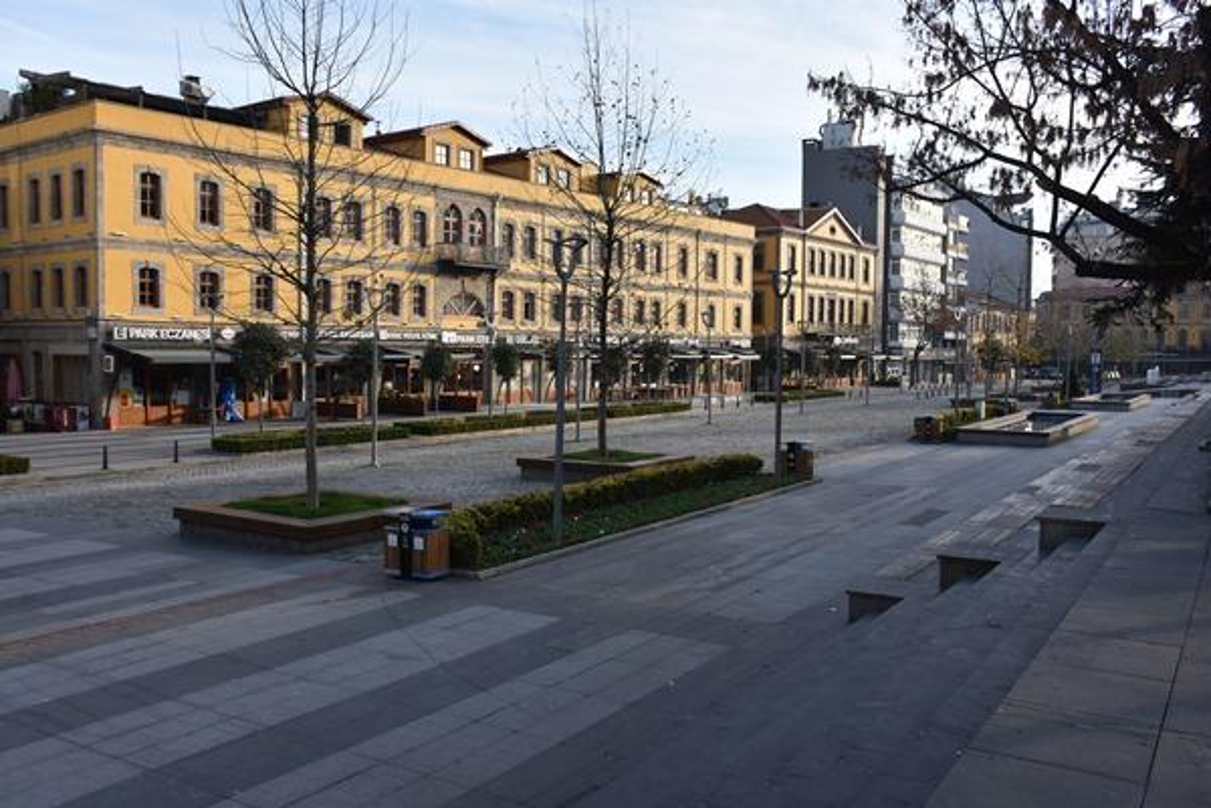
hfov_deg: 61.9
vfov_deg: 43.6
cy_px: 404
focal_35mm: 30
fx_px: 1009
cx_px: 606
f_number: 8
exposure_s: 1/500
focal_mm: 20
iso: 500
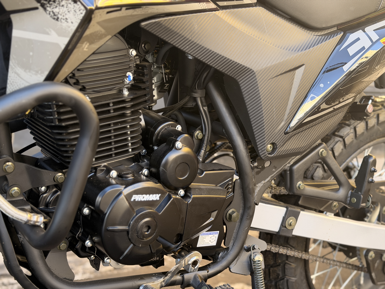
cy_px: 144
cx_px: 192
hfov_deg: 39.7
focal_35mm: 48
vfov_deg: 30.3
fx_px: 534
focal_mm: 6.76
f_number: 1.78
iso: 64
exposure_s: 1/140
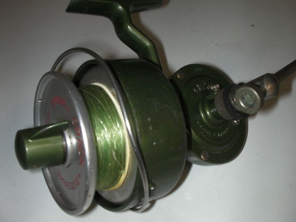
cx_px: 150
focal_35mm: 39
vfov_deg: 36.8
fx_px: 334
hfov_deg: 47.9
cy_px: 110
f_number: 5.6
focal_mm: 6.3
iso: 200
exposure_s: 1/30
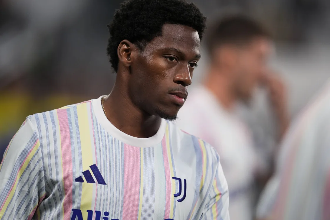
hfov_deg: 5.2
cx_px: 165
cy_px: 110
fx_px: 3665
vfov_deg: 3.4
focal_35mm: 400
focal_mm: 400
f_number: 2.8
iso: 2000
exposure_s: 1/2500
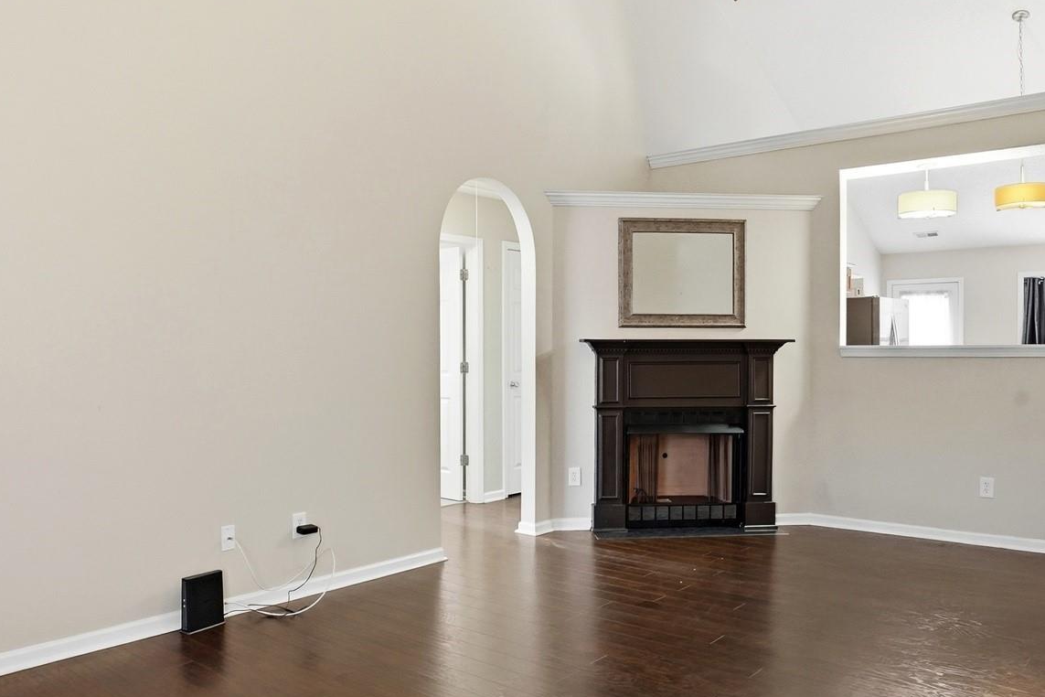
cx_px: 499
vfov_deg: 46.4
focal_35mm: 28
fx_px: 813
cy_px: 338
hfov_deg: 65.4
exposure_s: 1/400
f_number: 10
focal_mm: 16
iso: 5000
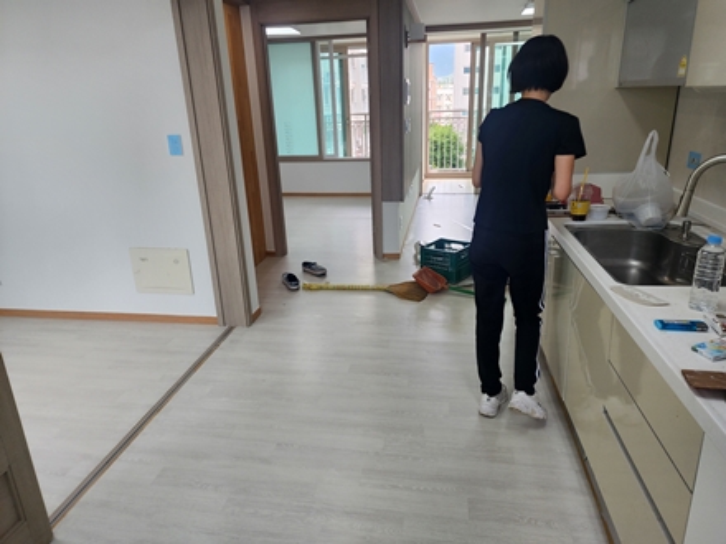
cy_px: 272
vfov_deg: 58.9
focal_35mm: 23
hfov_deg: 73.9
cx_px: 363
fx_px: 482
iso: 80
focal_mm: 6.4
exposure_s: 1/120
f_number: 1.8
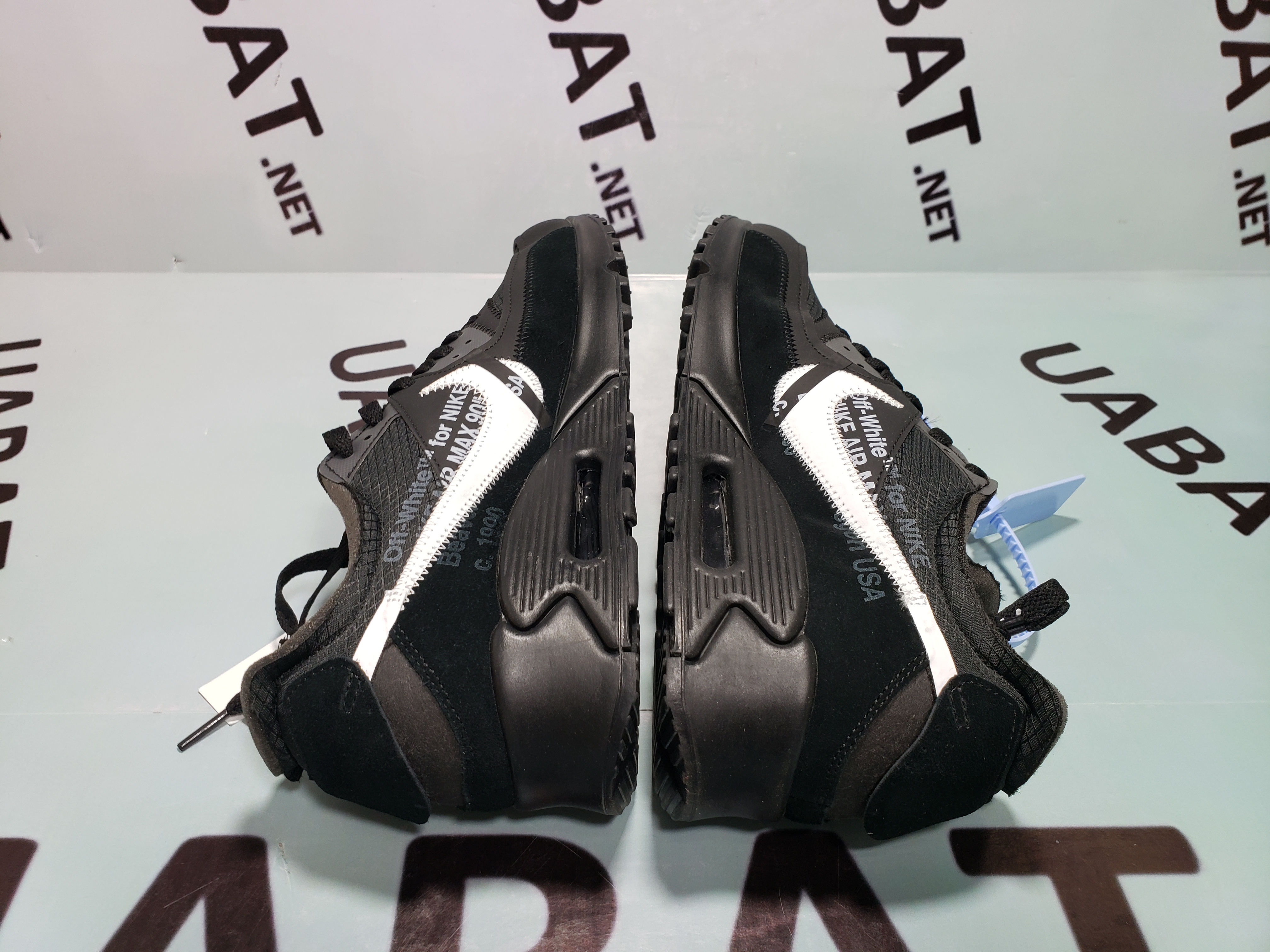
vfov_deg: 53.1
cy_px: 476
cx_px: 635
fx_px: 954
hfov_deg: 67.3
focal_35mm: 26
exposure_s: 1/50
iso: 100
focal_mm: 4.3
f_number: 2.4
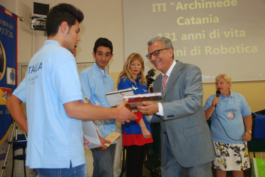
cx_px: 132
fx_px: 265
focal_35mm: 36
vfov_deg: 37.0
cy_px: 88
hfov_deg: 53.1
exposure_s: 1/60
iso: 640
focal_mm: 24
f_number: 4.5
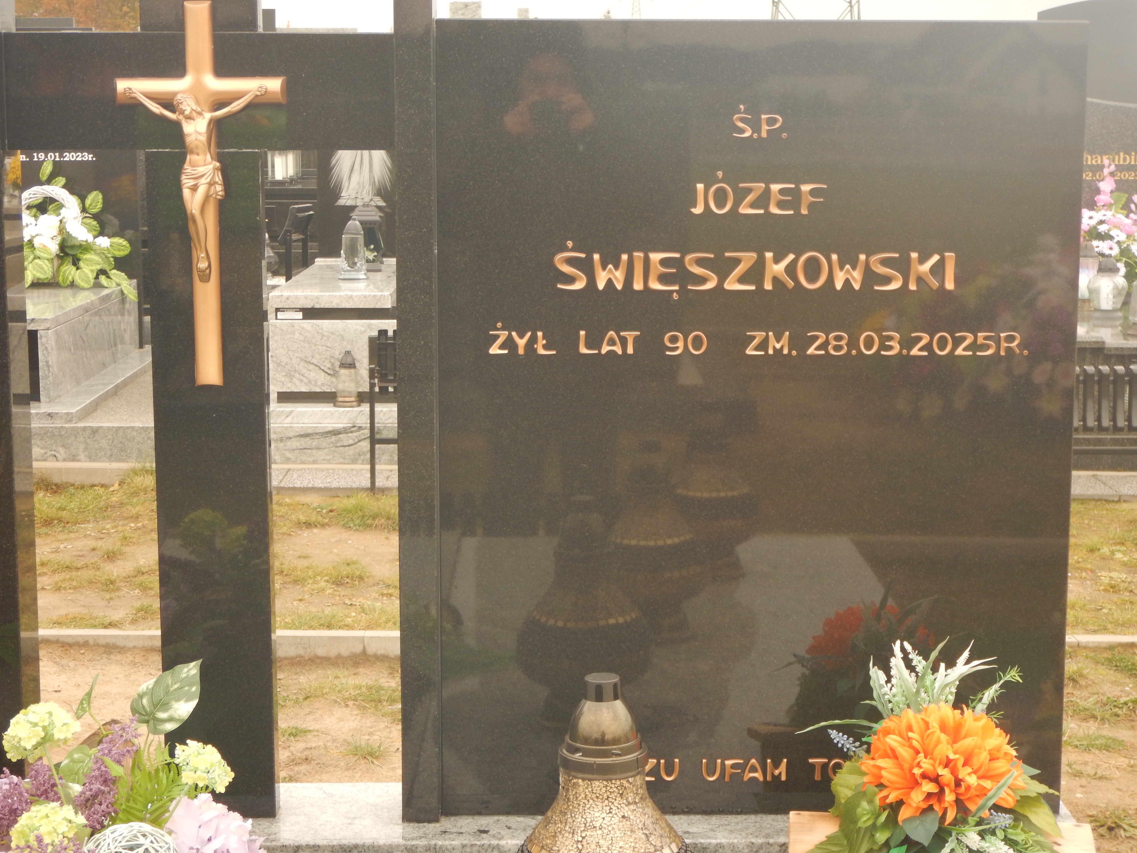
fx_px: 2004
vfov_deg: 24.0
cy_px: 426
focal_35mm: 61
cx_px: 568
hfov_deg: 31.7
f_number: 4.4
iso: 125
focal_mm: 11
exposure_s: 1/80
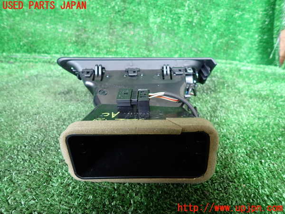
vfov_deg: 54.9
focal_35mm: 25
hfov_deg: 69.4
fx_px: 206
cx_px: 142
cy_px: 107
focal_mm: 4.5
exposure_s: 1/50
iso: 200
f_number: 2
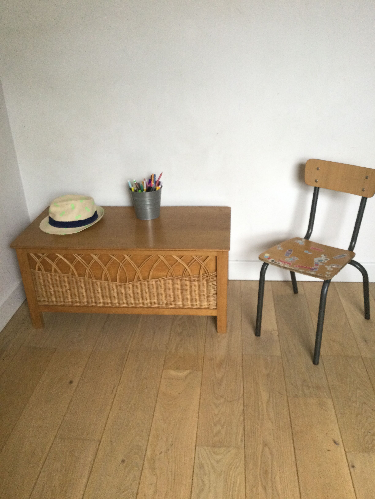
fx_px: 448
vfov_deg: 58.4
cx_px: 188
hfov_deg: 45.4
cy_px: 250
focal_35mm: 31
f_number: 2.4
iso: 200
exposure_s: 1/33
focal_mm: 3.3
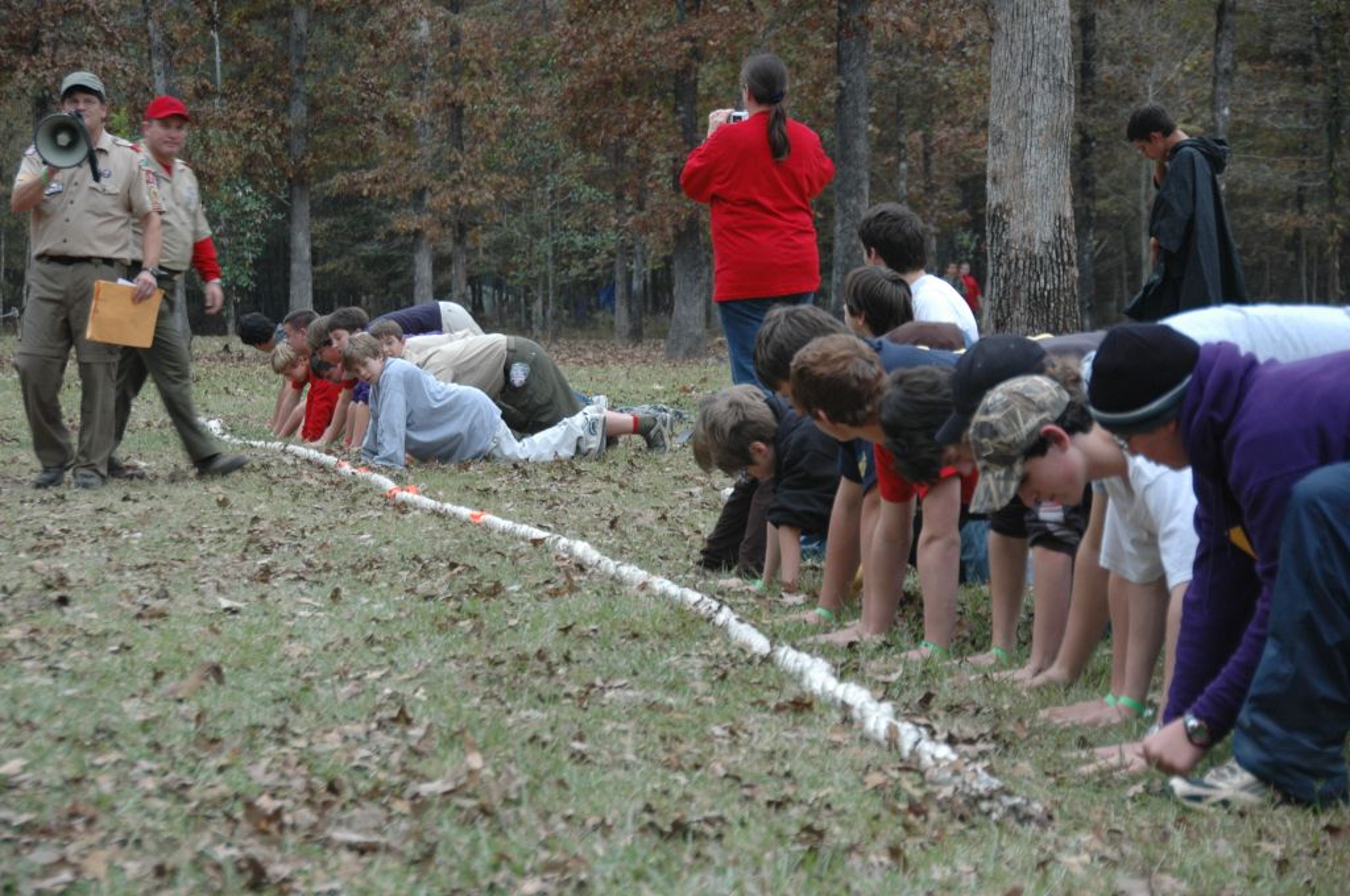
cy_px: 448
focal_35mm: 123
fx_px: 4607
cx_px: 675
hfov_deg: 16.7
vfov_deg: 11.1
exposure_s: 1/60
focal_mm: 82
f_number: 5.3
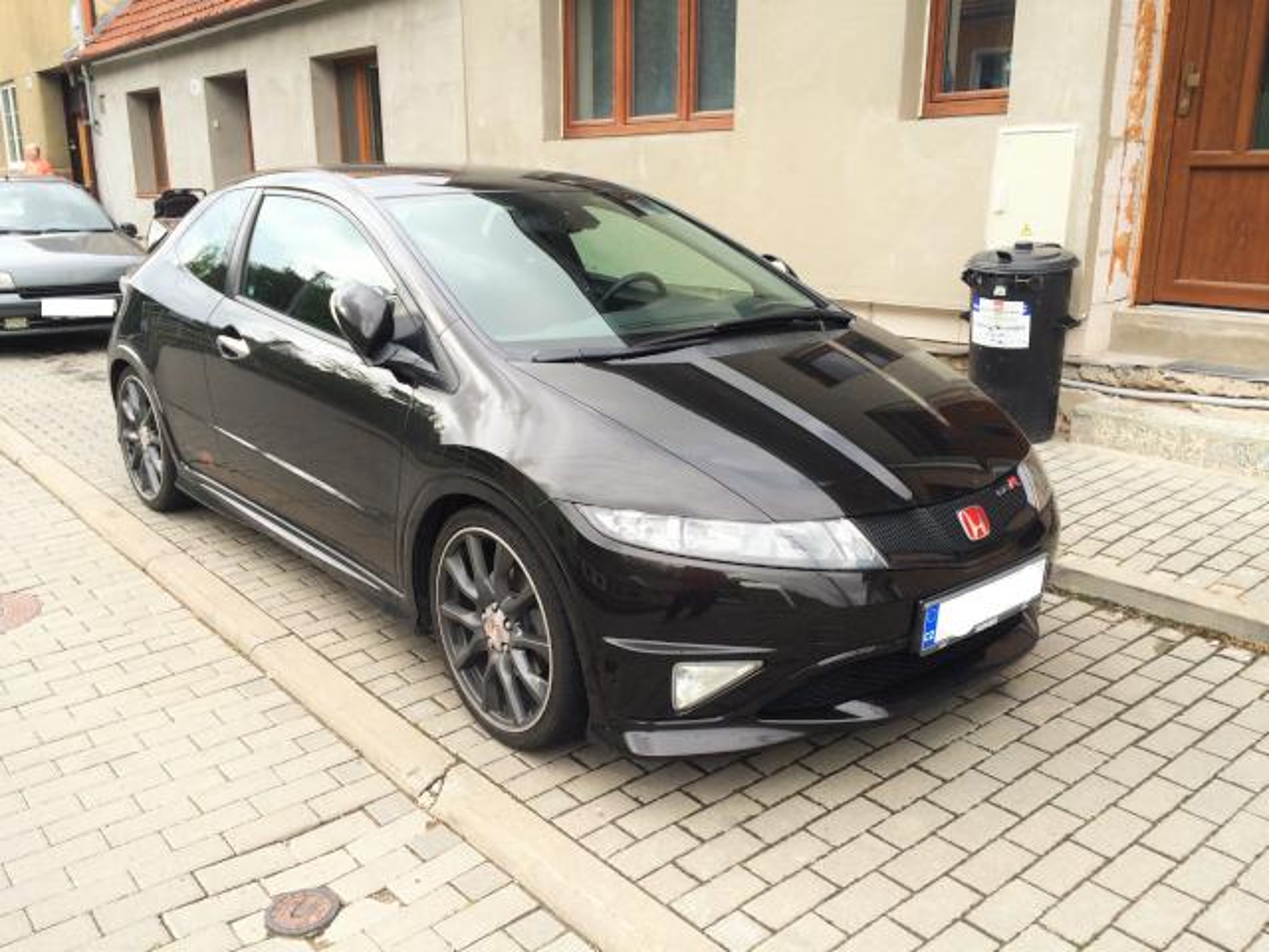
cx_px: 634
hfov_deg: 61.7
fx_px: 1063
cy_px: 476
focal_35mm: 29
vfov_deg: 48.2
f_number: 2.2
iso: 32
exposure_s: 1/391
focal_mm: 4.15
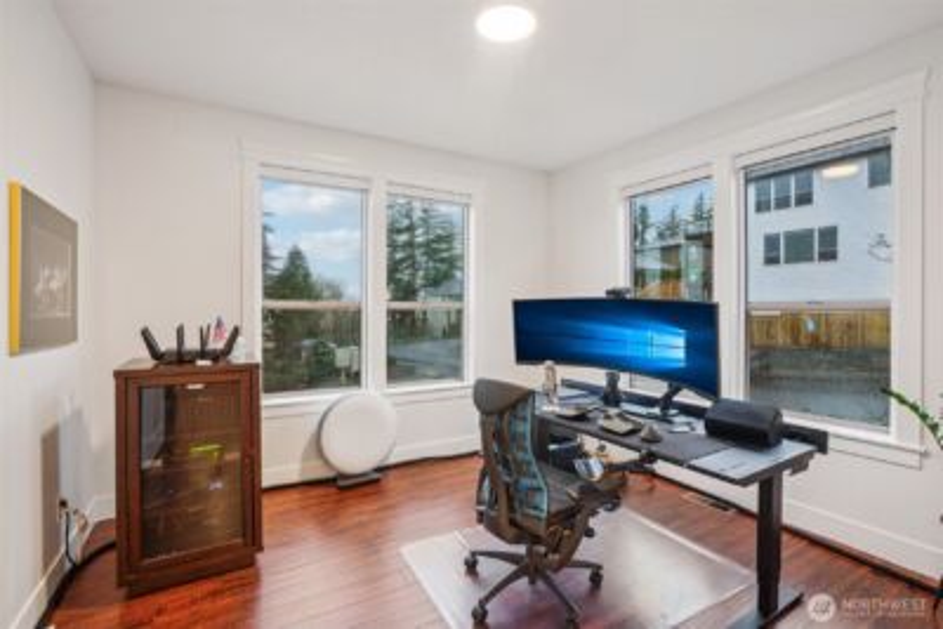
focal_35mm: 16
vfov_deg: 73.8
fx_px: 419
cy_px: 314
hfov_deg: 96.7
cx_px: 472
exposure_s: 1/8
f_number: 8
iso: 400
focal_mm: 16
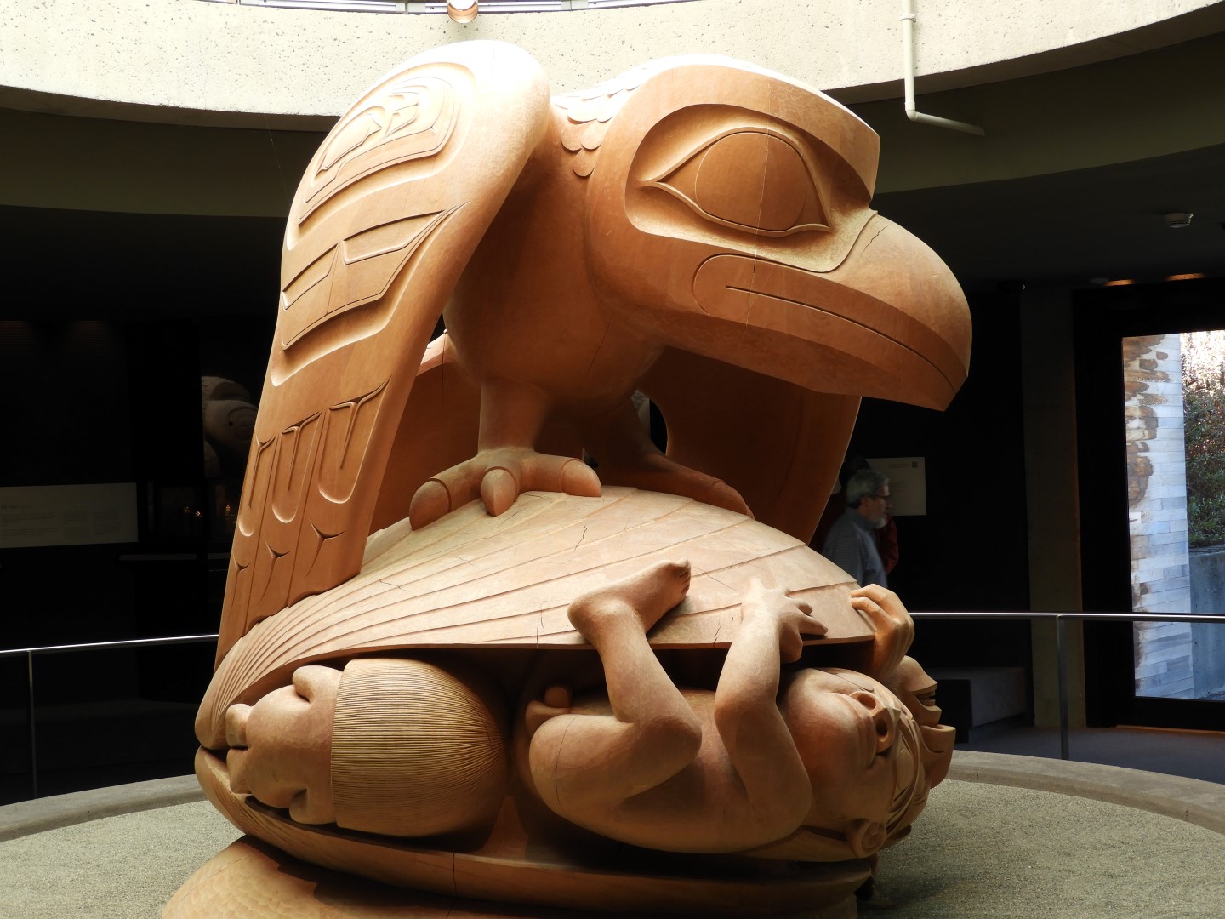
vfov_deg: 26.6
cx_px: 612
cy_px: 460
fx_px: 1946
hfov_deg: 34.9
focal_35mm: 55
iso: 100
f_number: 4
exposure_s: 1/40
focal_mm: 9.9
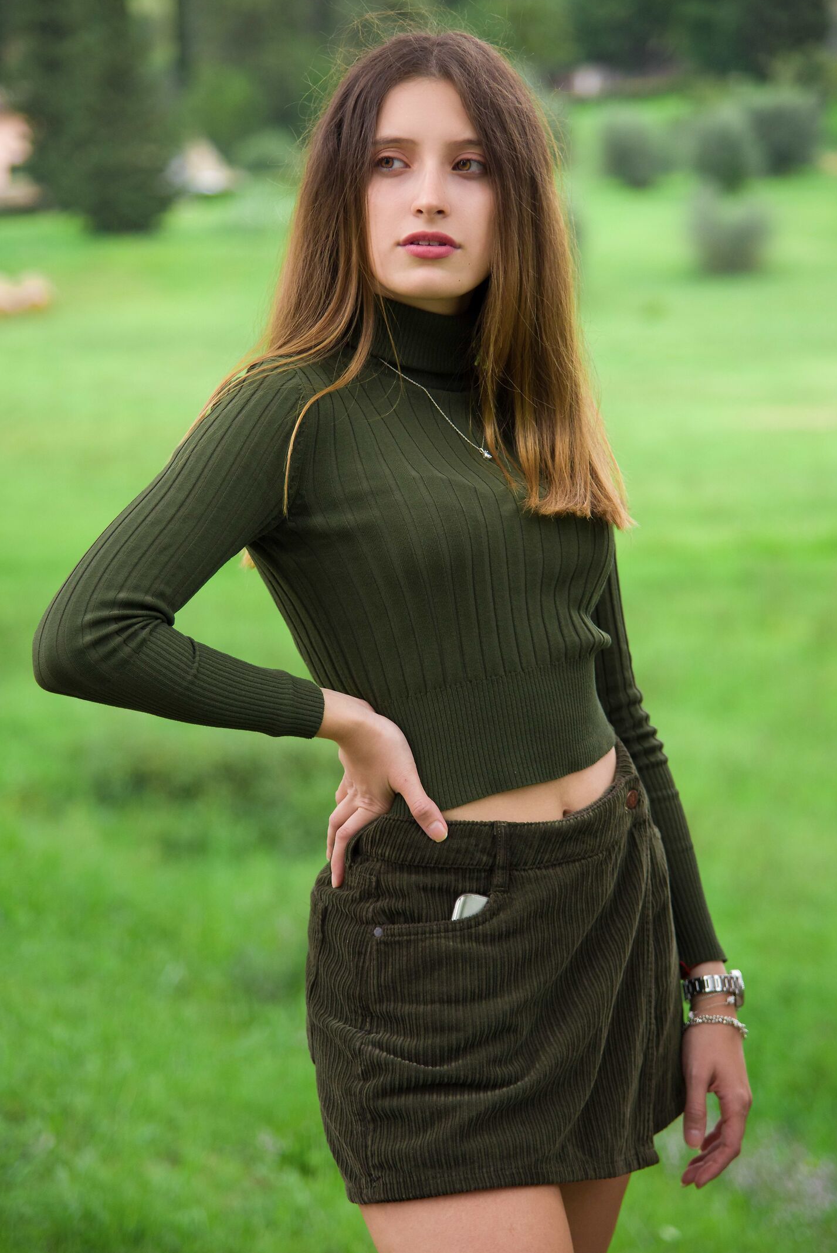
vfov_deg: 18.6
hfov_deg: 12.5
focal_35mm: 110
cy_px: 605
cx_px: 423
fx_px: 3833
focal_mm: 98
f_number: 4
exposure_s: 1/400
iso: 900
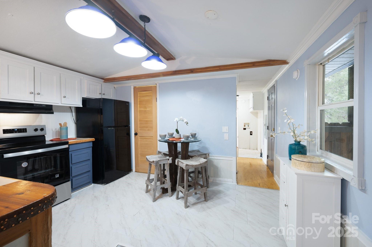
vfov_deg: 77.2
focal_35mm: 15
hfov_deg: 100.4
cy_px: 124
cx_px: 186
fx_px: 155
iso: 800
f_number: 8
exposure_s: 1/30
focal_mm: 15
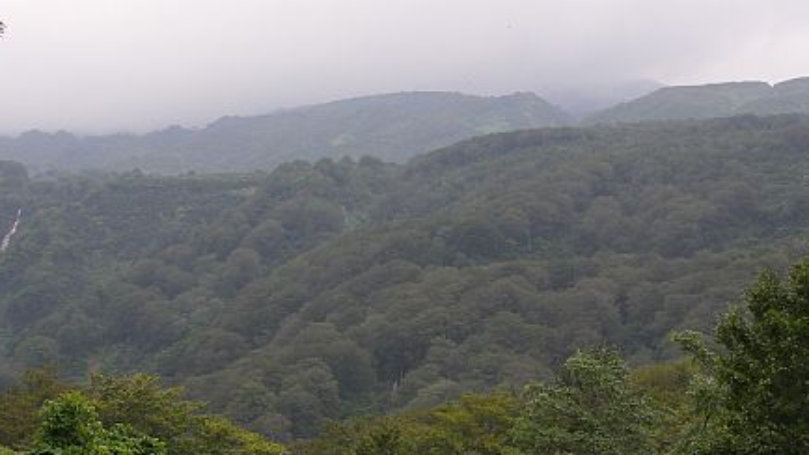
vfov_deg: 13.4
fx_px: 1930
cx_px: 371
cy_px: 326
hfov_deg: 23.7
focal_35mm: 90
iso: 50
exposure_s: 1/160
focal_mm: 14.5
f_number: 4.5
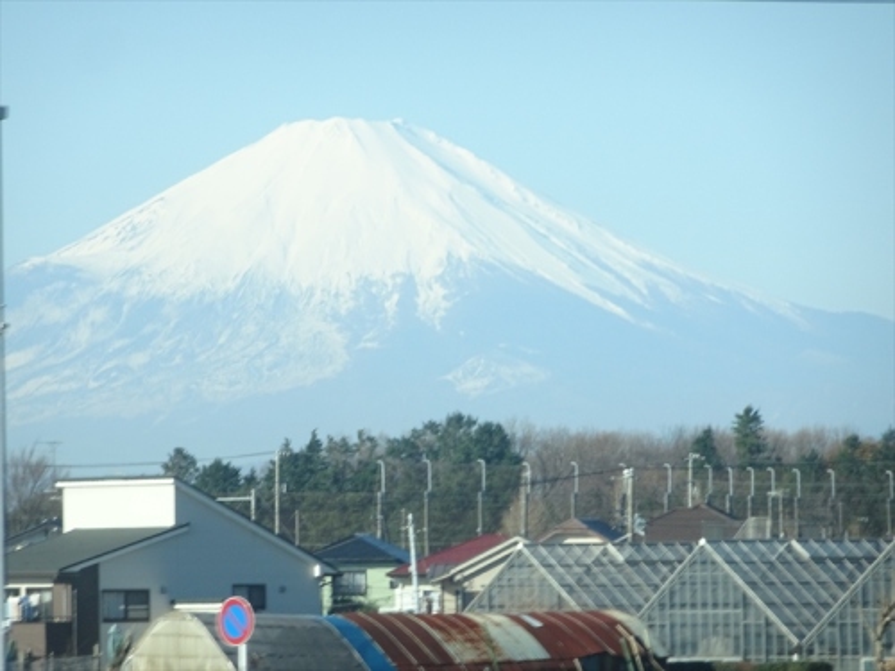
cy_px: 336
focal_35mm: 355
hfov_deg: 5.6
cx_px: 448
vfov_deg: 4.2
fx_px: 9179
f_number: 6.3
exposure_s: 1/320
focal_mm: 60.59
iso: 160
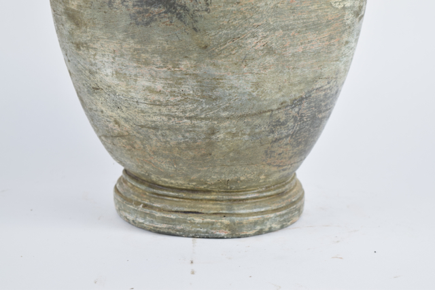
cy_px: 145
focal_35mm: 82
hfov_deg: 24.6
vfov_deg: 16.6
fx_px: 997
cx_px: 218
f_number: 6.3
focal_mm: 55
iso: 400
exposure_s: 1/125
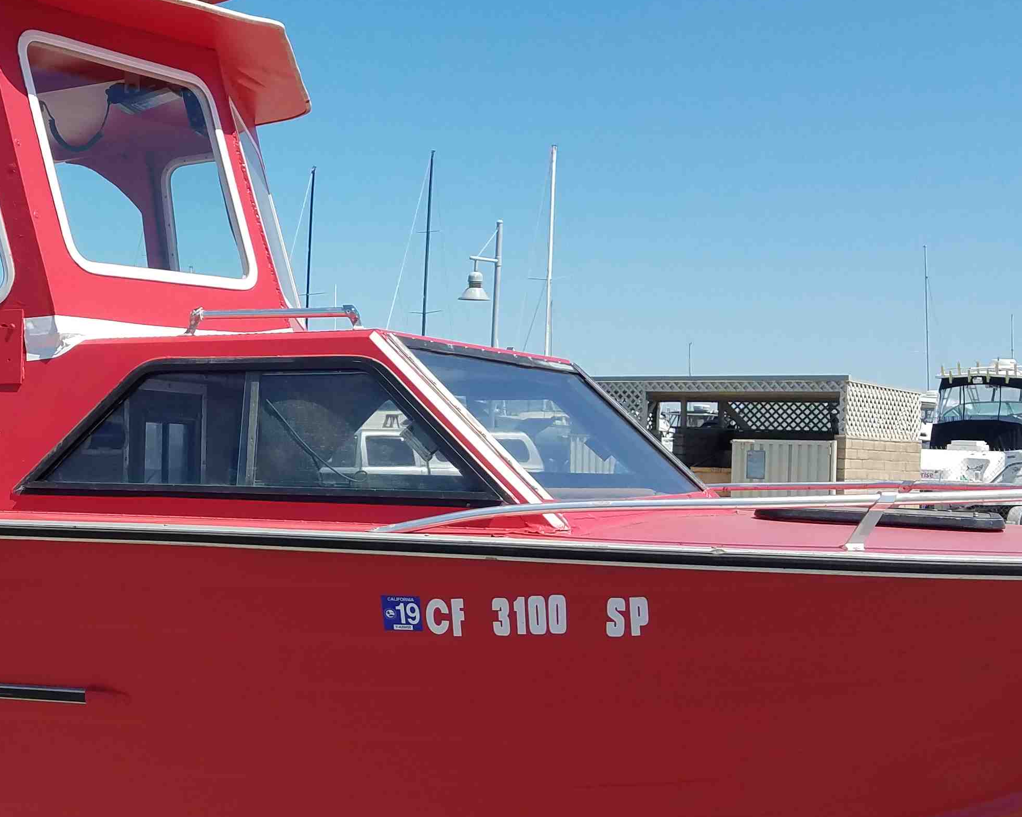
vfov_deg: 29.1
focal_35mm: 52
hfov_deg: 34.1
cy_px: 396
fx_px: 1573
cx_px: 104
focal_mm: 4.2
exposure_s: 1/2256
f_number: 1.7
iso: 40
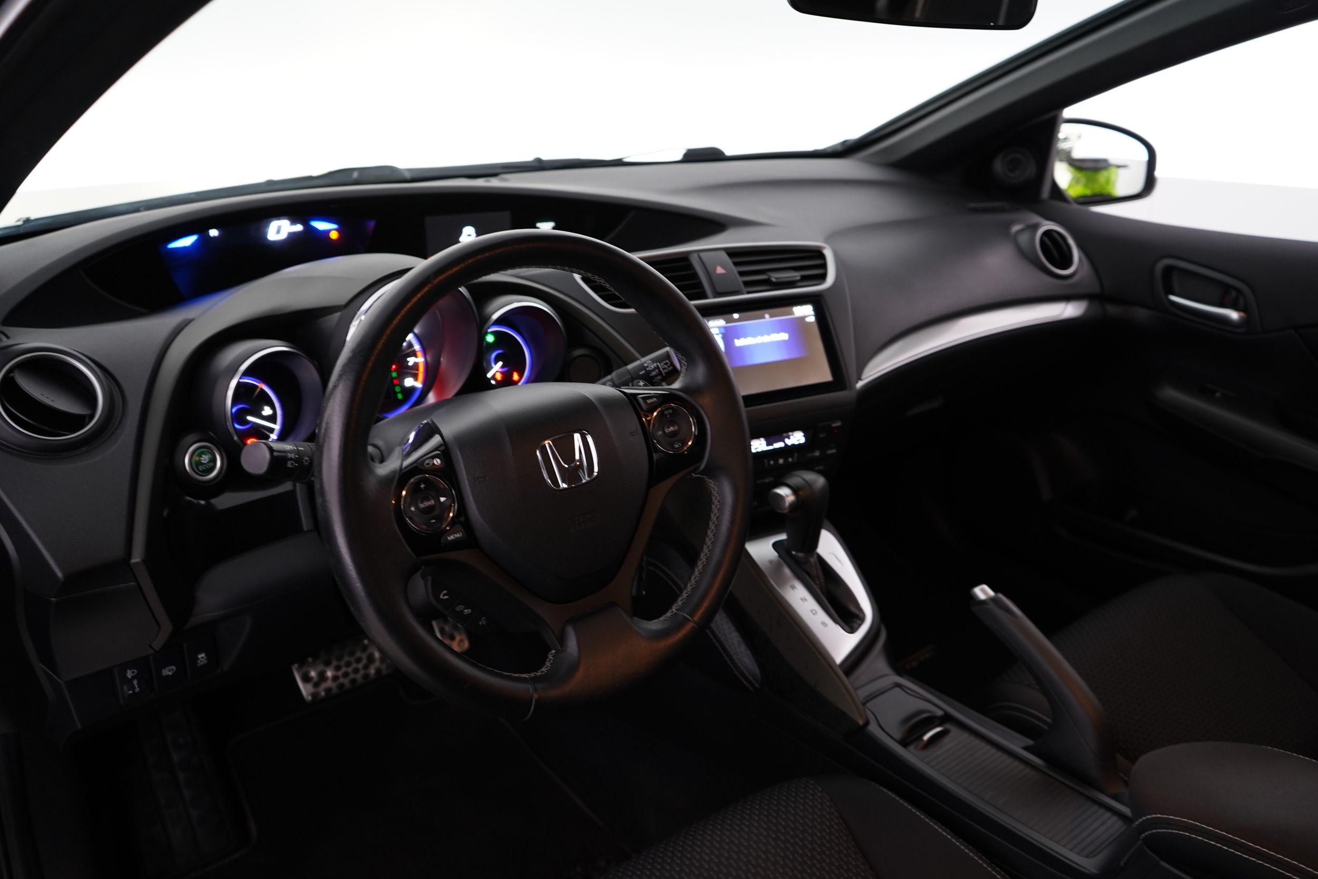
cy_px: 440
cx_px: 659
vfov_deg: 46.4
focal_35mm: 28
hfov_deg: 65.5
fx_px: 1025
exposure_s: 1/10
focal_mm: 28
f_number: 4.5
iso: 1000
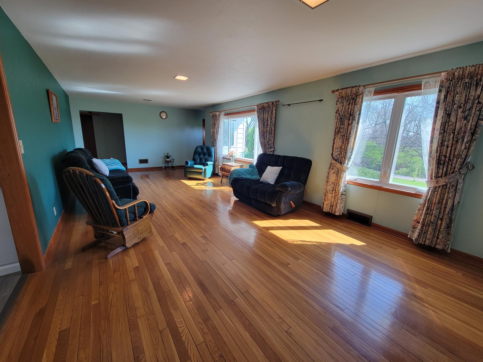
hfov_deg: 106.2
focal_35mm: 13
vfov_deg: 89.9
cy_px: 181
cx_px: 242
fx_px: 181
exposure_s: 1/60
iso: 64
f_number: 2.2
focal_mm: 2.2
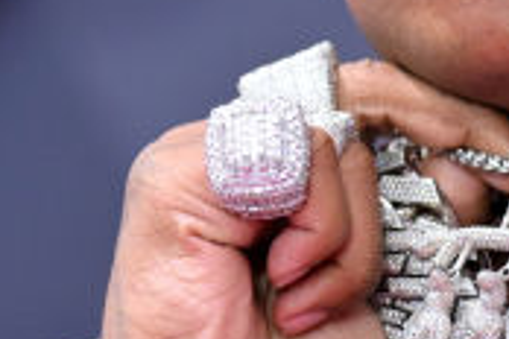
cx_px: 459
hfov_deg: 2.8
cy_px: 181
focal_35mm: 746
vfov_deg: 1.8
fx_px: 10547
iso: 320
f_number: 1.8
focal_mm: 85
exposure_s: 1/4000
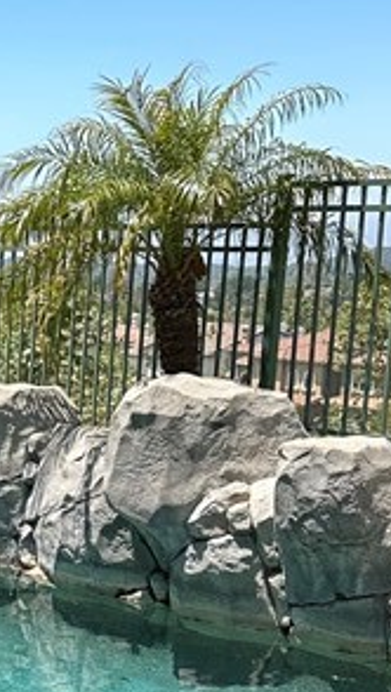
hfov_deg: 12.5
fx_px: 1672
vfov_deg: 23.1
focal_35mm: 91
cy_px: 527
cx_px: -236
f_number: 1.78
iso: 80
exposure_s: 1/3155
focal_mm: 6.86
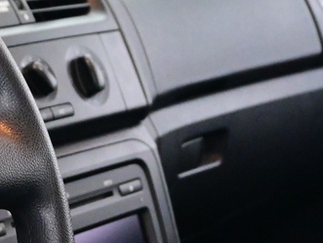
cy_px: 264
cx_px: -41
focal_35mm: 141
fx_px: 1317
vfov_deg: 10.4
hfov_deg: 13.7
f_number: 3.8
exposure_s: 1/30
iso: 3600
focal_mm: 20
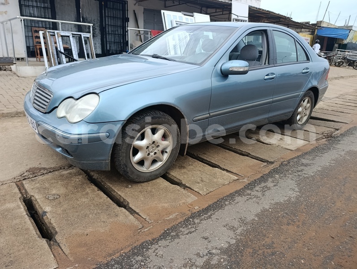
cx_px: 178
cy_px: 134
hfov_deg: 73.8
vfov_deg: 59.0
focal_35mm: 23
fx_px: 238
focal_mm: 6.11
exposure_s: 1/293
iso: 50
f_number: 1.65
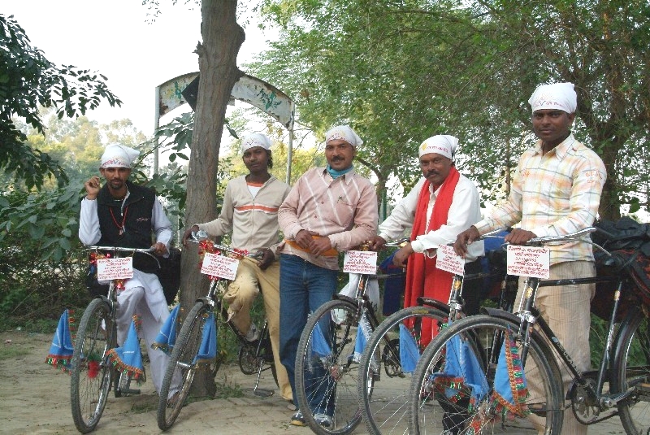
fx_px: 922
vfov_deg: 26.5
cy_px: 218
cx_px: 325
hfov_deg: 38.8
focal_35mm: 51
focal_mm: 34
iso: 1600
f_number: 9.5
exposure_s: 1/350
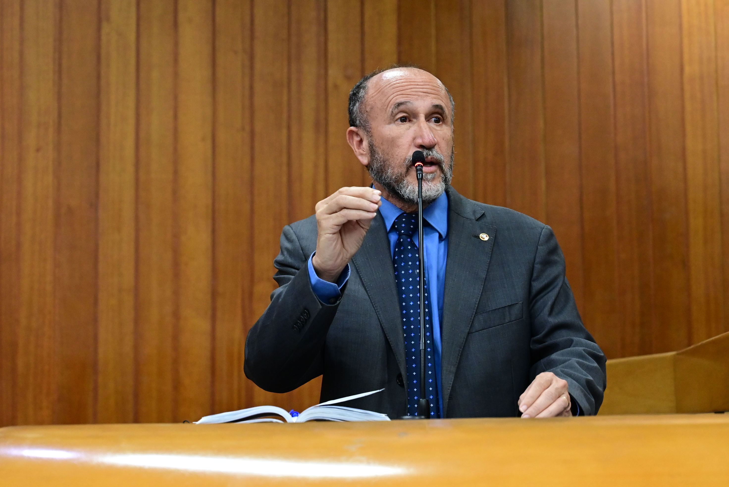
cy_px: 244
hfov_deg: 23.1
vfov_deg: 15.6
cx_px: 364
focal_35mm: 88
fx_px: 1783
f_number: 4
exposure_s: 1/125
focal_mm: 59
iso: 3200
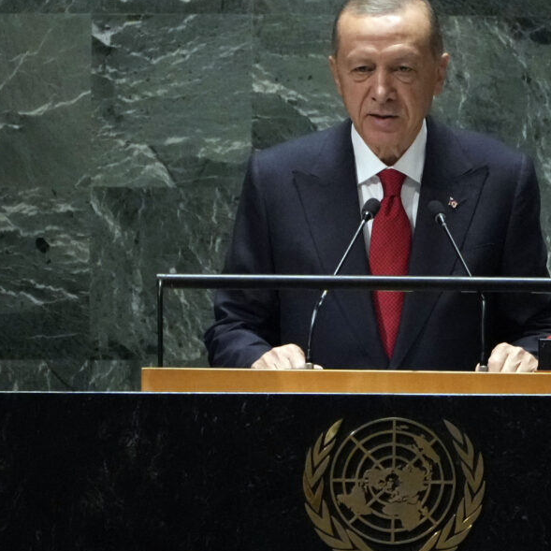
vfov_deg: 2.0
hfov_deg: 2.0
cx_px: 394
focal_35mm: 887
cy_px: 278
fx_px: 15974
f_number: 5.6
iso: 6400
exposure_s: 1/250
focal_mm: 400
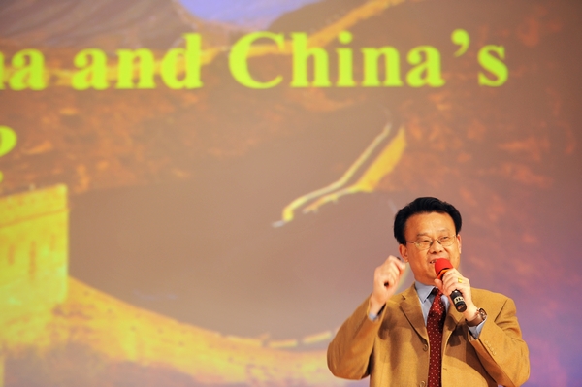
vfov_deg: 14.4
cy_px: 194
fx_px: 1535
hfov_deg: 21.5
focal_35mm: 95
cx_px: 291
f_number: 2.8
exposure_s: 1/50
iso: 800
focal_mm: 95
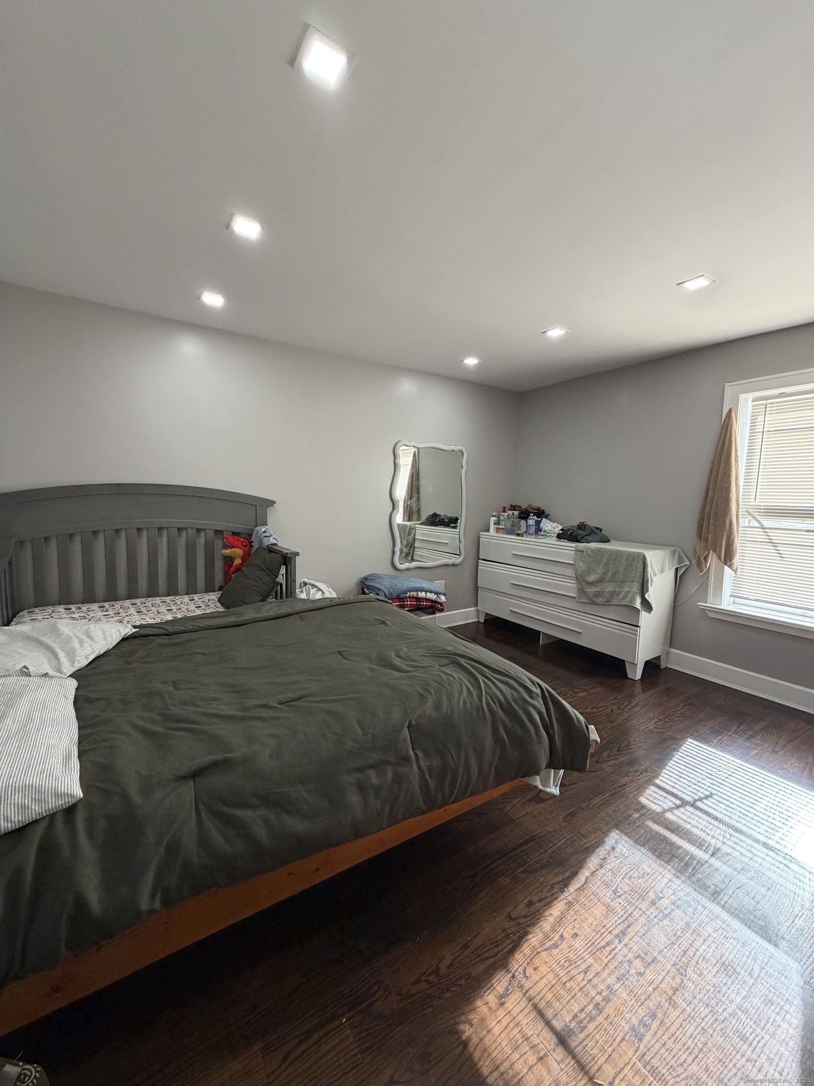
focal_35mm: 14
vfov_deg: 102.1
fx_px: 439
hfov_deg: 85.7
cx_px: 407
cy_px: 543
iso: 250
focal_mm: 2.22
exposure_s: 1/121
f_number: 2.2
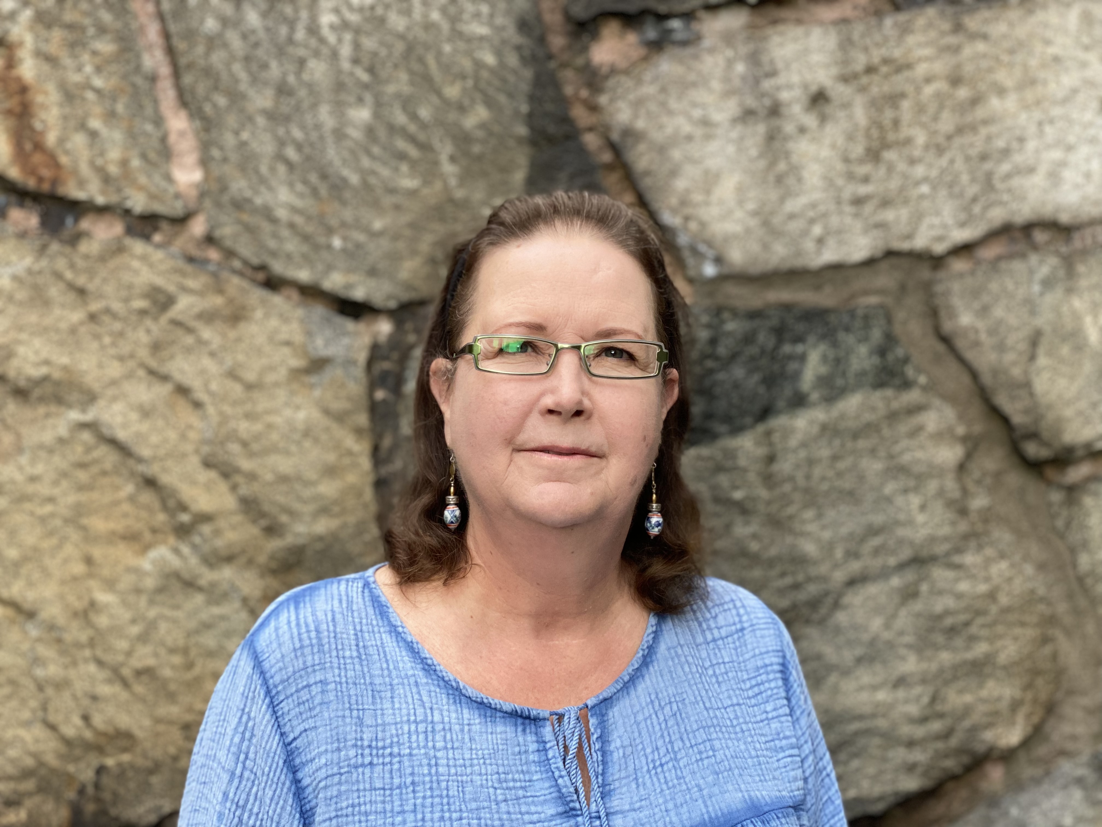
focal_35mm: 52
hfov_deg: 36.8
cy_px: 414
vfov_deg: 28.0
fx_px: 1655
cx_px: 551
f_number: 2
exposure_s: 1/122
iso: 80
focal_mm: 6
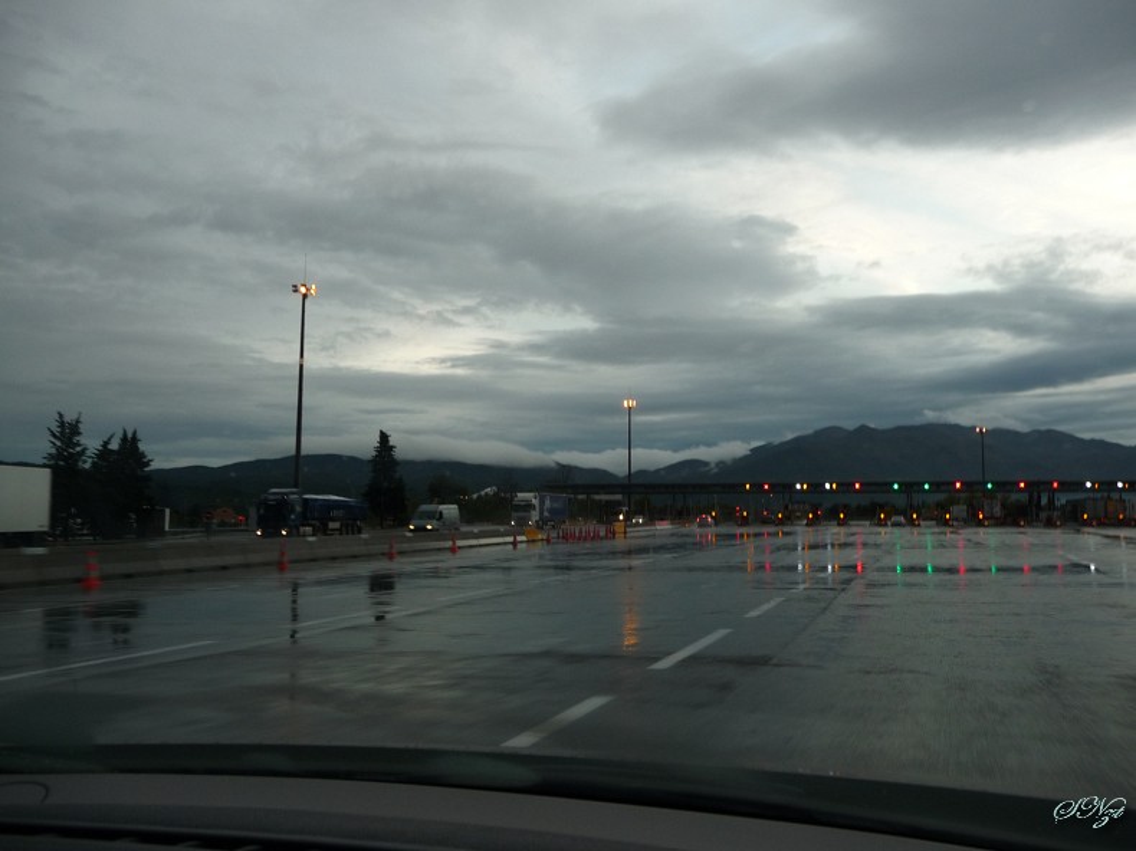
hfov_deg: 63.5
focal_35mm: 28
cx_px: 568
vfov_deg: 49.7
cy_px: 426
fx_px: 919
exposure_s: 1/80
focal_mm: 4.7
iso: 100
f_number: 3.3
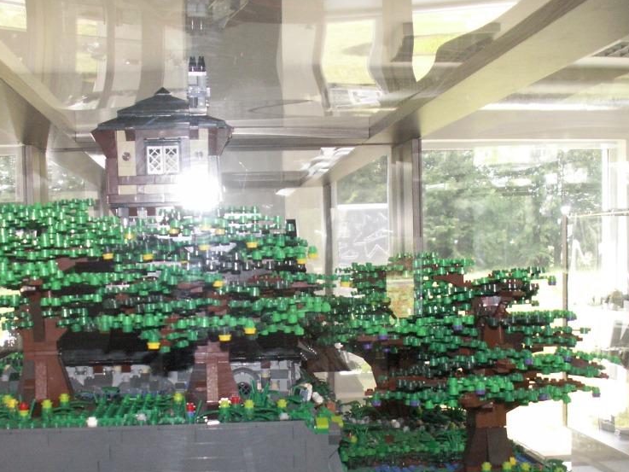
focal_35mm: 57
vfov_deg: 25.4
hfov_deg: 33.8
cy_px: 341
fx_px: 1036
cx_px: 287
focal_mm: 5.86
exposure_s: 1/125
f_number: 2.8
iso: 160
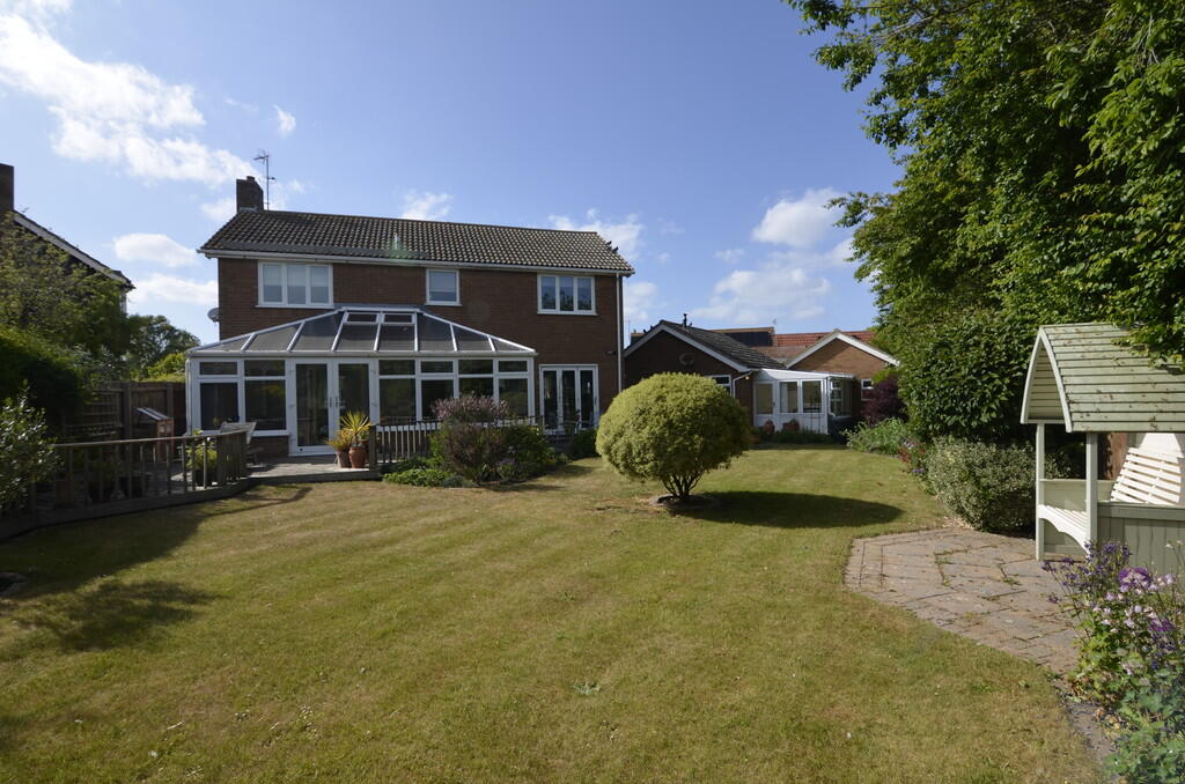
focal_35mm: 16
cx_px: 592
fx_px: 542
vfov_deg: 71.8
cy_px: 392
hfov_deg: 95.1
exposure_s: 1/250
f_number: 8
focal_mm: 11
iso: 100
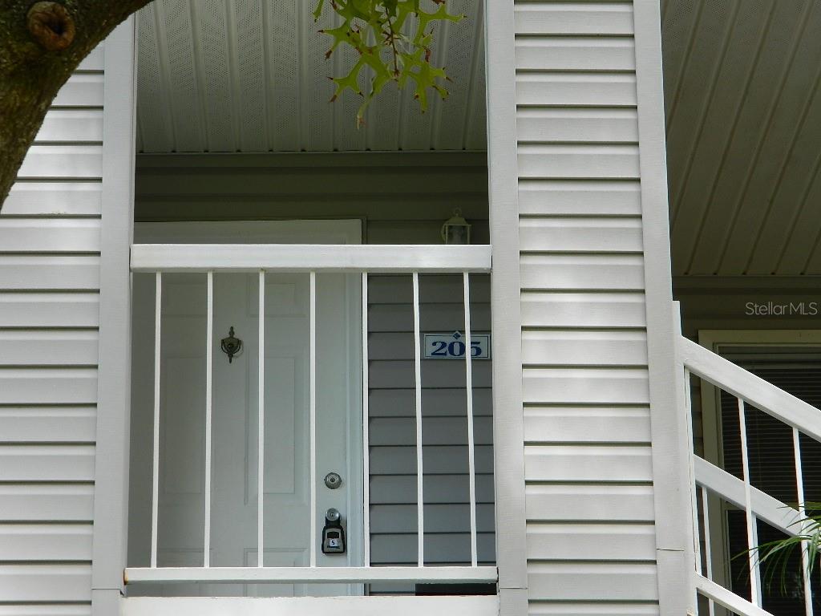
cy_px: 308
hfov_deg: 15.3
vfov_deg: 11.5
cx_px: 410
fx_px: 3060
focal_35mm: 129
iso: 80
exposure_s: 1/100
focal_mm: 23.2
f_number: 4.7
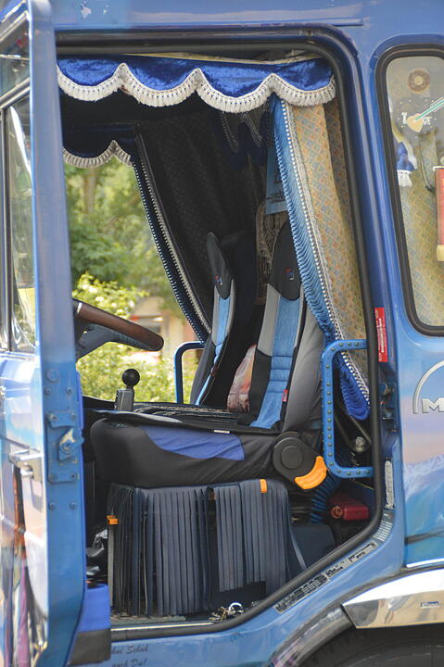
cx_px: 222
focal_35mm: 129
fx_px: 2390
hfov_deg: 10.6
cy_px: 334
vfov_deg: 15.9
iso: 800
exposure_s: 1/640
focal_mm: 86
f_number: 6.3
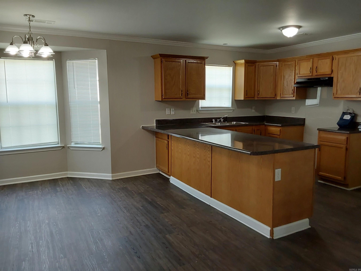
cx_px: 180
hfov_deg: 63.4
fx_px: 292
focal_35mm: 28
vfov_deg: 49.7
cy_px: 136
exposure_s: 1/60
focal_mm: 2.91
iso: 125
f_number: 1.9
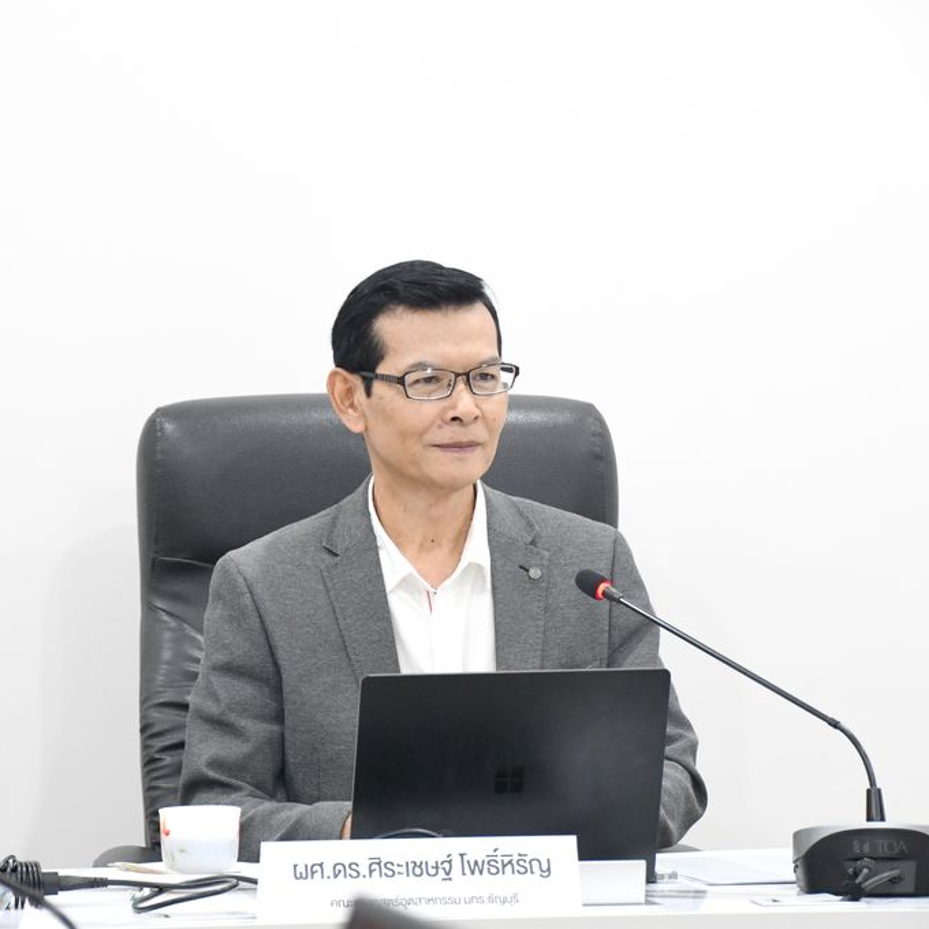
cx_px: 429
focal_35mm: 201
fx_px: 6103
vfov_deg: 8.7
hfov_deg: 8.7
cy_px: 465
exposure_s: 1/50
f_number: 5.6
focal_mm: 105
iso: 2800
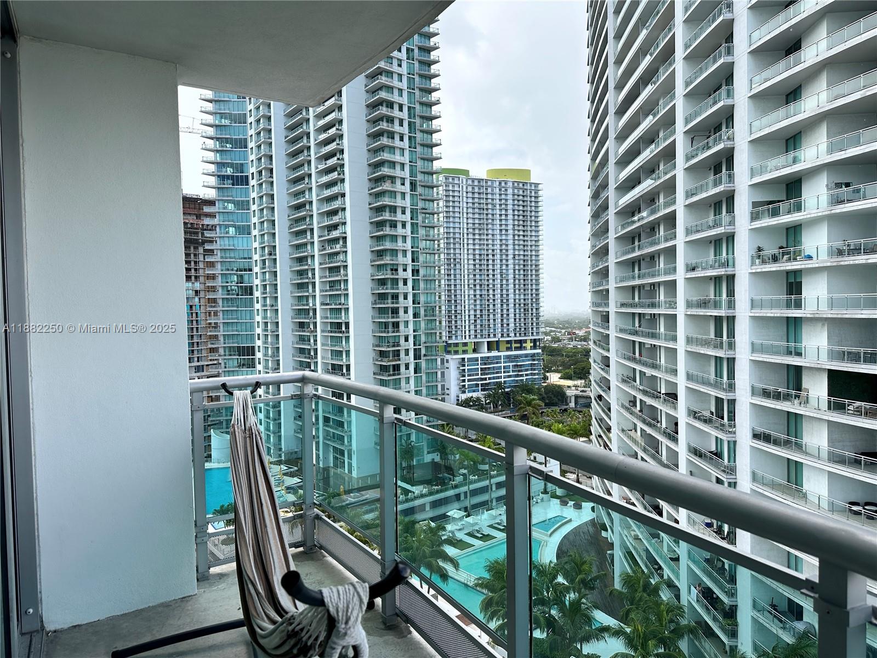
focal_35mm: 24
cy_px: 329
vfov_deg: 56.8
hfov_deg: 71.6
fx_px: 608
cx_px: 438
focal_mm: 6.86
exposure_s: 1/2203
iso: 80
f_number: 1.78
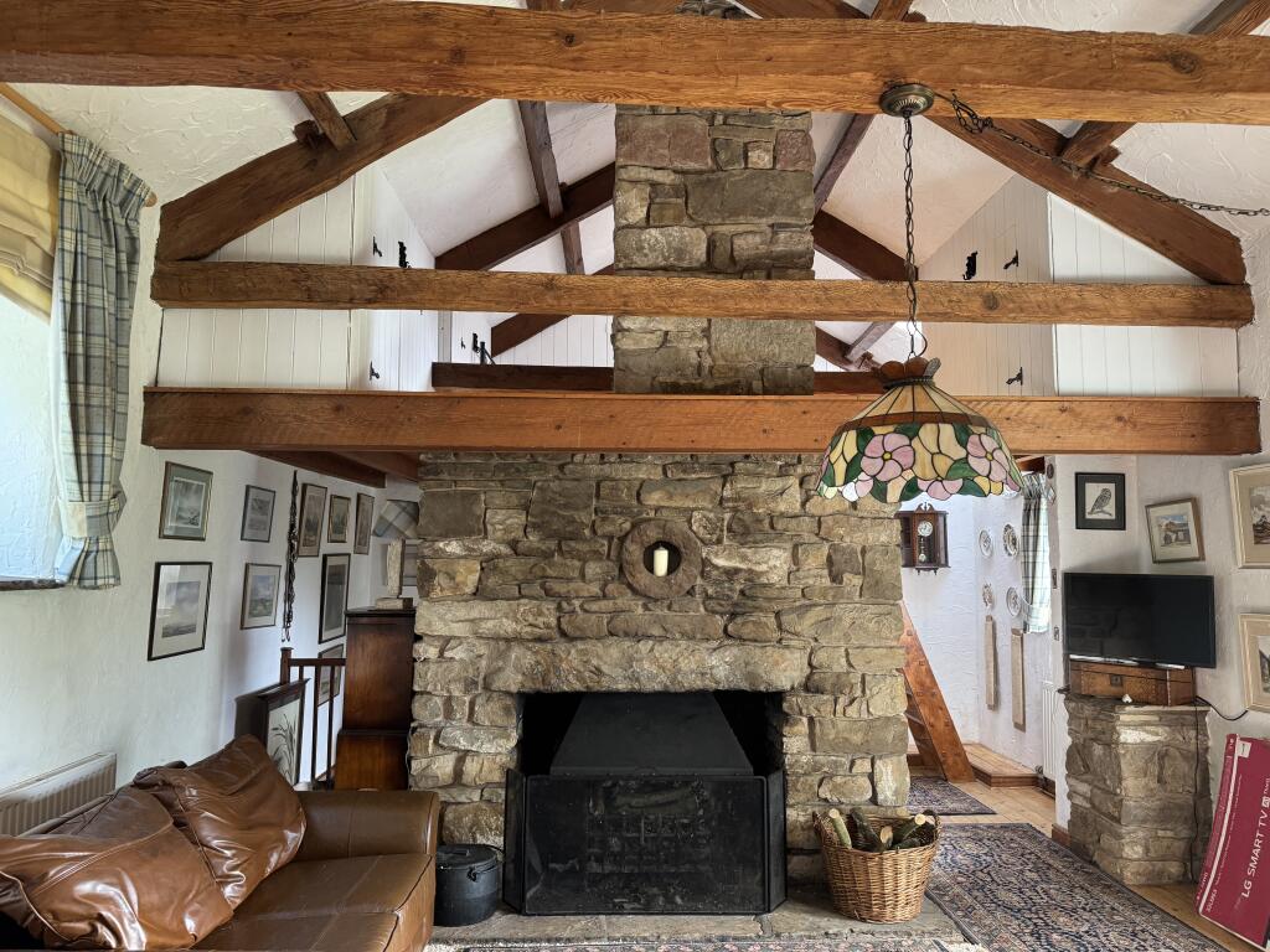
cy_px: 476
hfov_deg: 71.6
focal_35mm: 24
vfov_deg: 56.8
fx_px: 881
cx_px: 635
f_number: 1.78
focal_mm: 6.76
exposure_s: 1/60
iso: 250
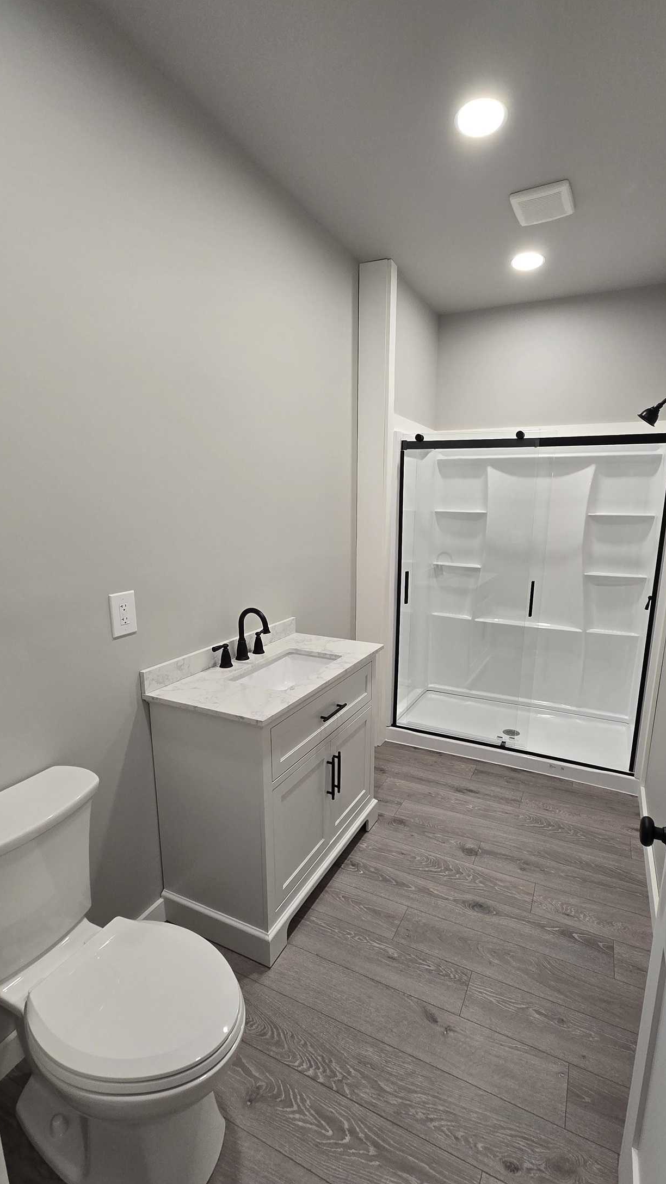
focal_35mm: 15
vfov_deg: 102.9
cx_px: 368
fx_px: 471
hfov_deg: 70.3
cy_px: 615
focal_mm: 2.2
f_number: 2.2
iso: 160
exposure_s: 1/60
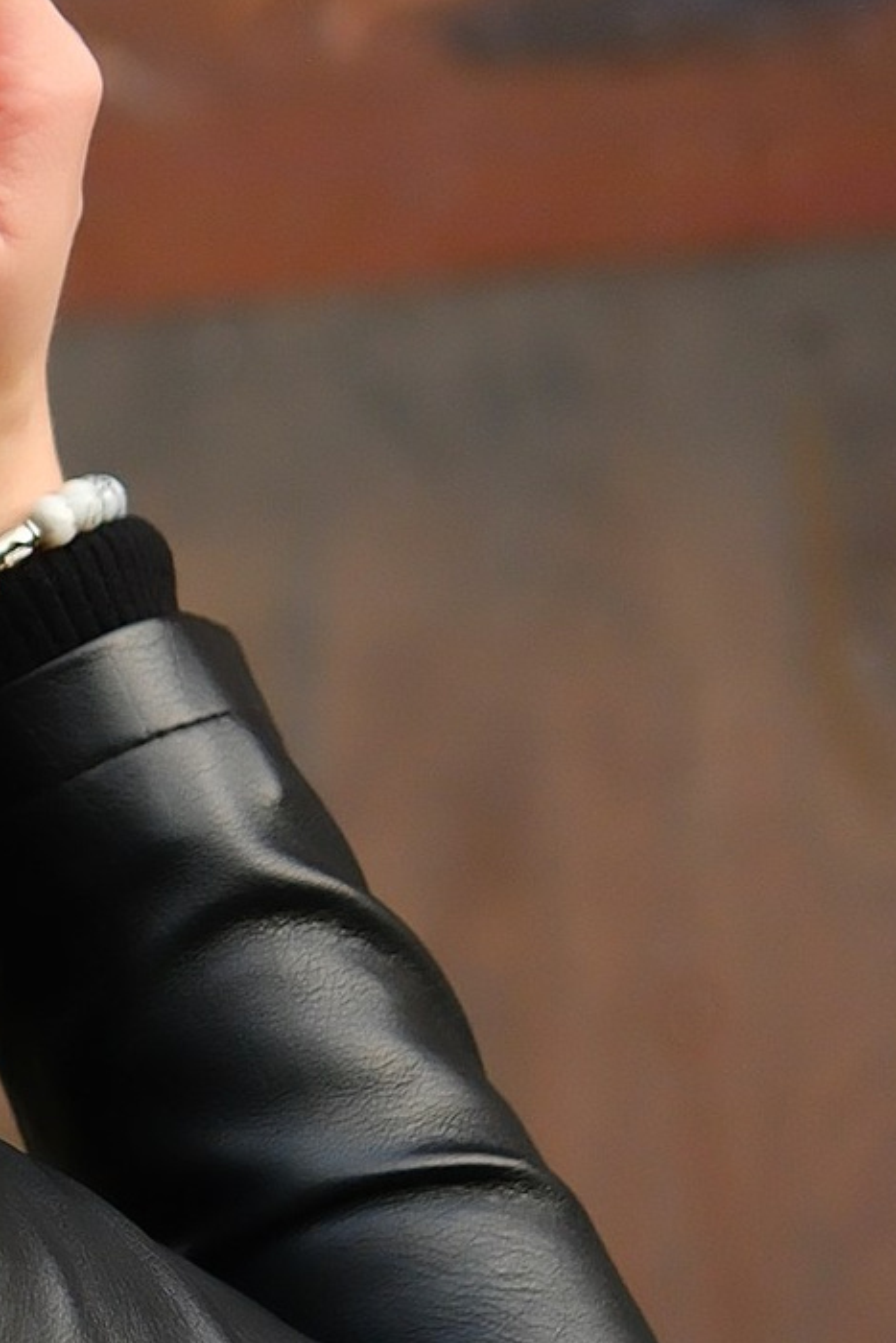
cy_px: 426
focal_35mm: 192
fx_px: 7164
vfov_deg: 10.7
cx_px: -908
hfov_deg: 6.9
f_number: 1.4
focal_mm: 23
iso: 400
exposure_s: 1/1100
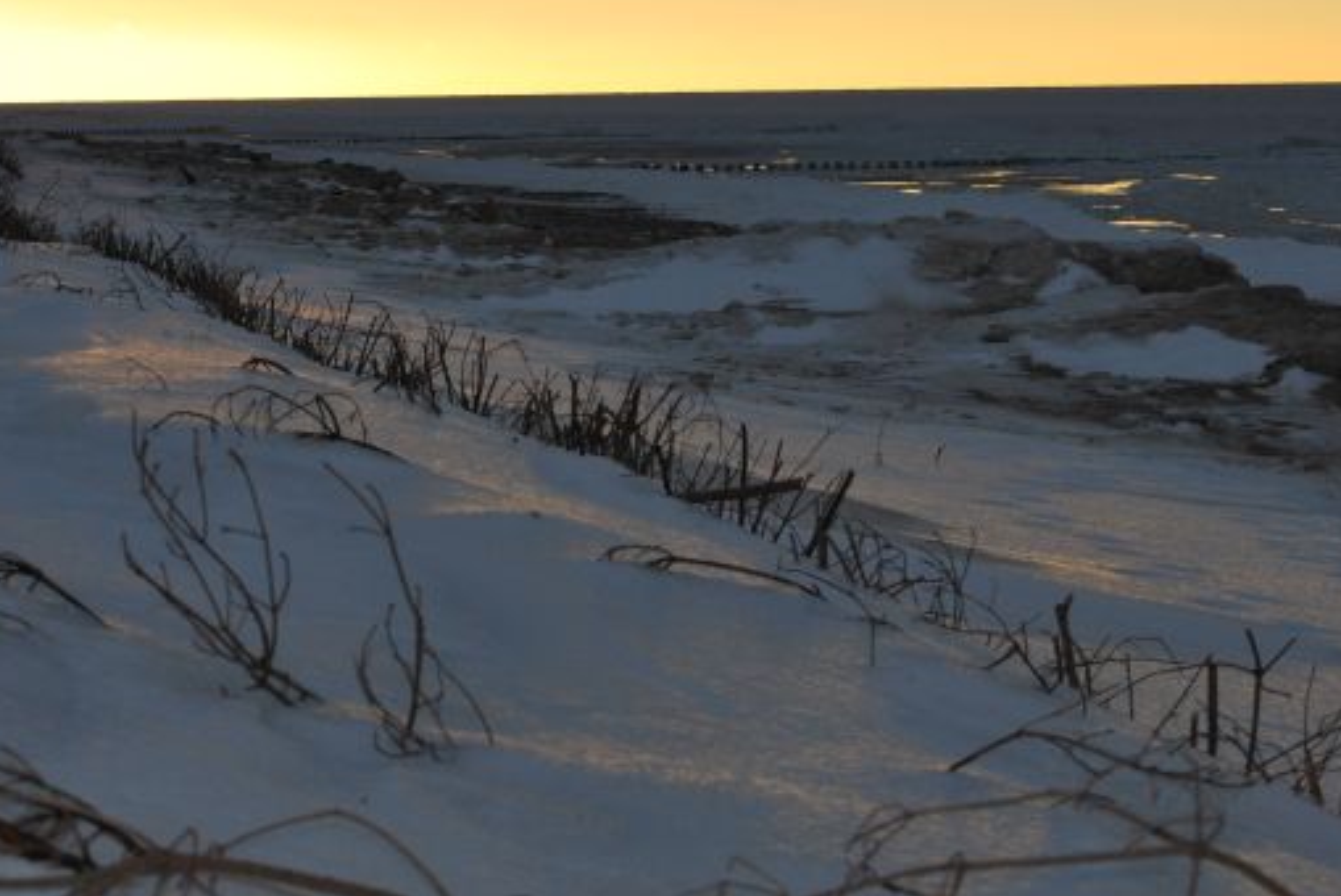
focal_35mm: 130
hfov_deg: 15.8
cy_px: 256
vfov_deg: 10.6
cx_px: 524
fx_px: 4837
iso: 100
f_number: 6.3
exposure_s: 1/200
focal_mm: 55
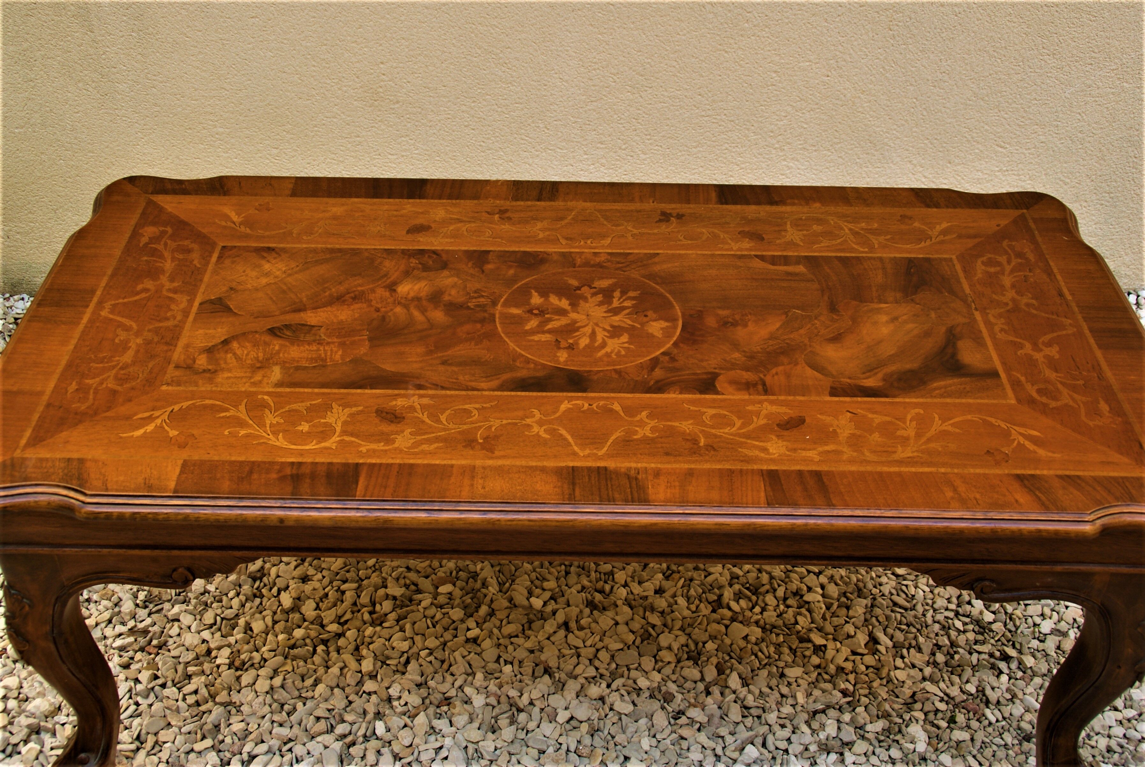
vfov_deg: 32.0
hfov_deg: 46.3
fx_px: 1338
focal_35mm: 42
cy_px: 384
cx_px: 572
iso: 100
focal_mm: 28
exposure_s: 1/100
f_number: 5.6
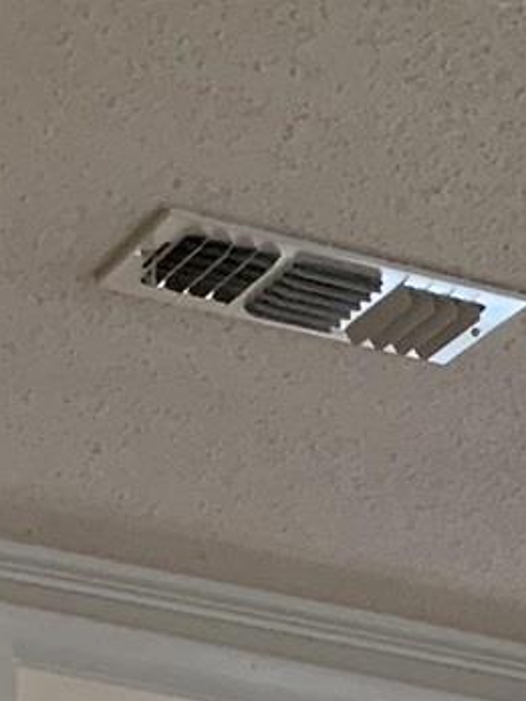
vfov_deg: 9.5
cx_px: 883
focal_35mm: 172
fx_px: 3485
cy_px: 1934
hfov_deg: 8.4
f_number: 1.8
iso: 100
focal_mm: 4.25
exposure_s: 1/80
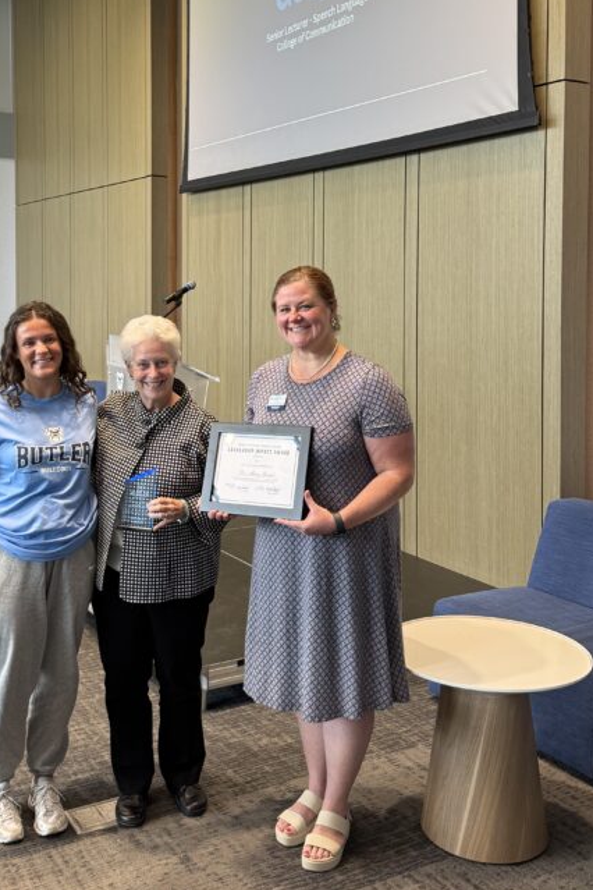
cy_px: 305
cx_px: 220
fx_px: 988
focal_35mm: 40
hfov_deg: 33.2
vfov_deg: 47.8
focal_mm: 6.76
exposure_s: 1/75
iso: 160
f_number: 1.78
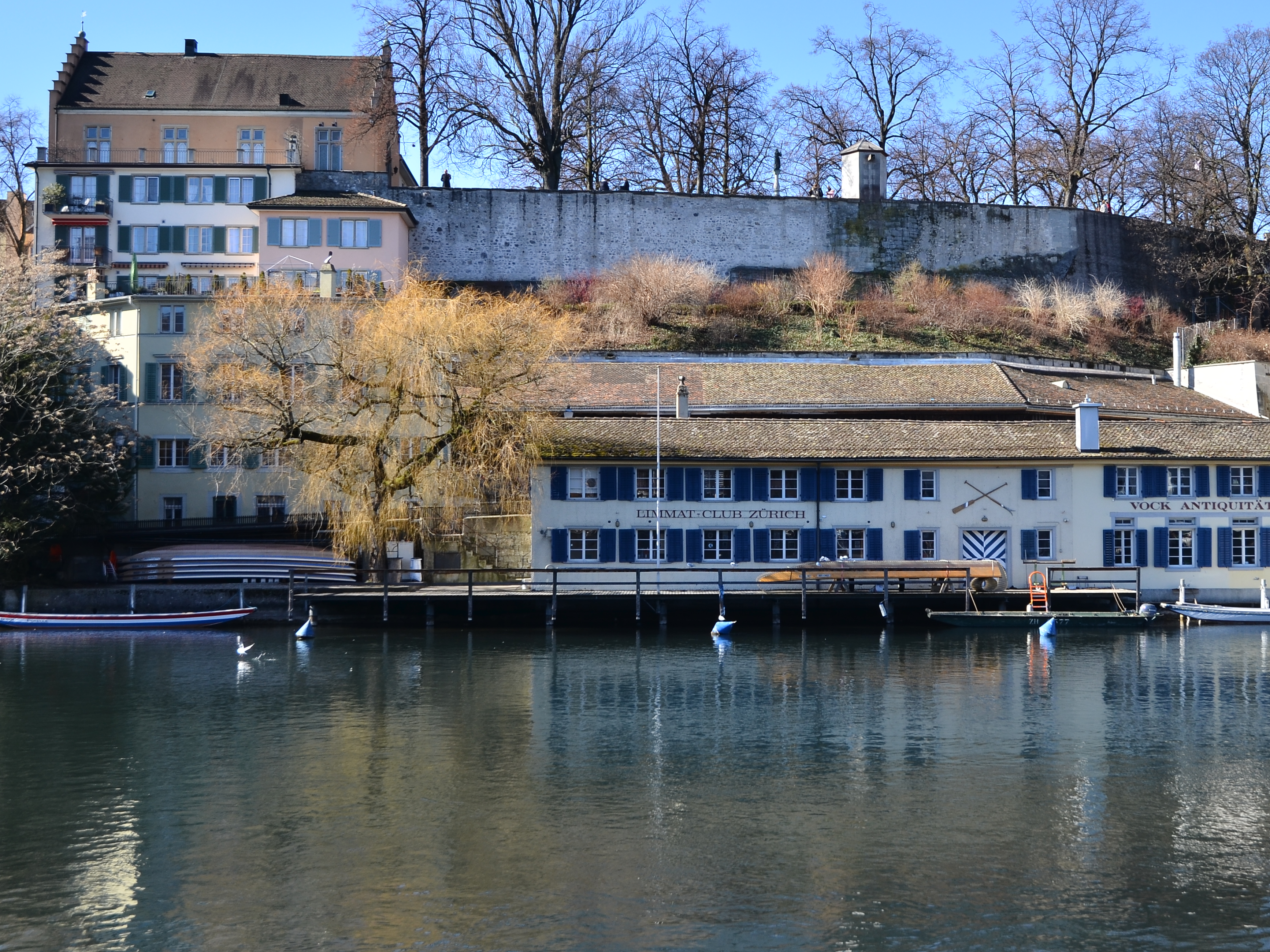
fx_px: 1651
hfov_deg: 41.9
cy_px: 451
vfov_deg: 32.2
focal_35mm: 45
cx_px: 764
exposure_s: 1/200
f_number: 5.6
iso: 100
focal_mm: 22
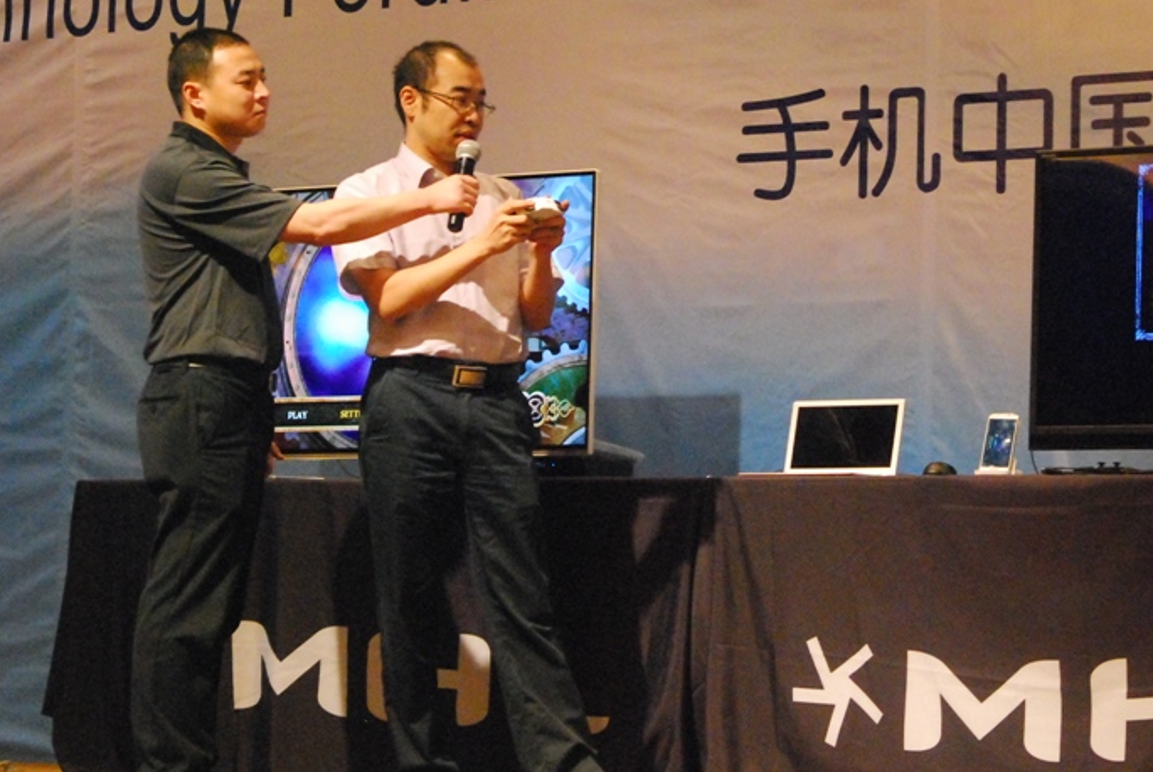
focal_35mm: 117
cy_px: 222
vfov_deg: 11.7
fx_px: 3753
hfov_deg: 17.4
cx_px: 800
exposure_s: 1/80
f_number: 4.5
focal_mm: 46
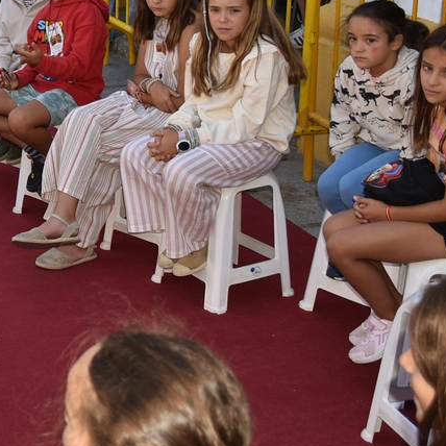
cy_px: 134
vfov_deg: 21.0
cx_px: -115
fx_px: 1198
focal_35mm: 82
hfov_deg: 19.6
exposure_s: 1/200
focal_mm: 23
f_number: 3.8
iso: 100
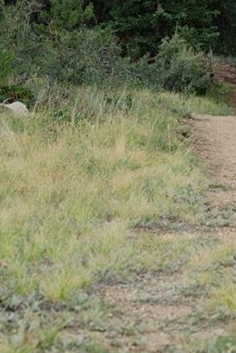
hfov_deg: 8.7
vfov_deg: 12.7
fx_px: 1542
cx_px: 272
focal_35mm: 157
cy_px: -103
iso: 400
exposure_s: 1/250
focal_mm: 50
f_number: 3.2
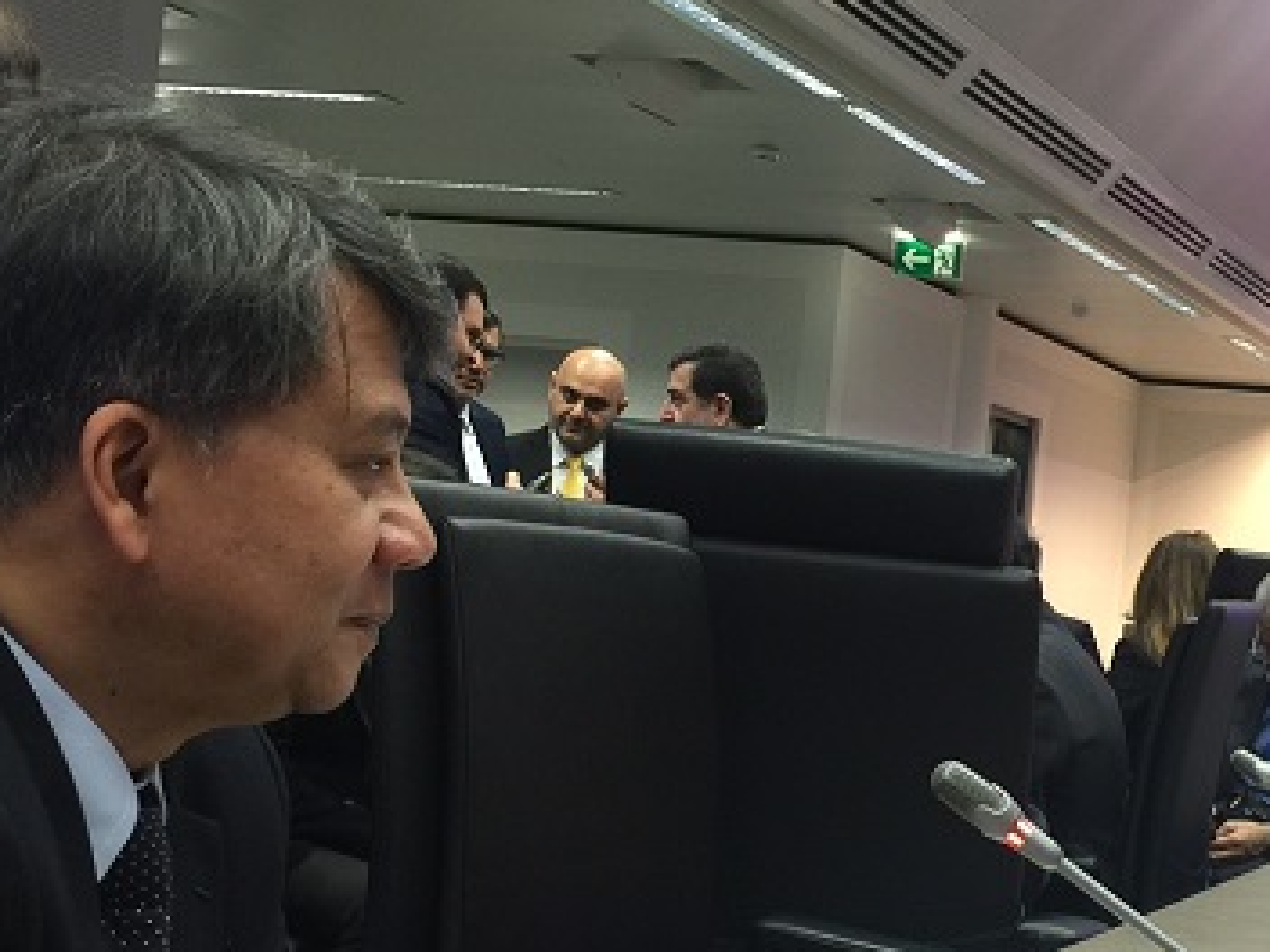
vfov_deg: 22.1
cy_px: 653
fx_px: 2421
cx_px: 1111
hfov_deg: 28.4
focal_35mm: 66
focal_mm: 4.15
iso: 40
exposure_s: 1/17
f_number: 2.2
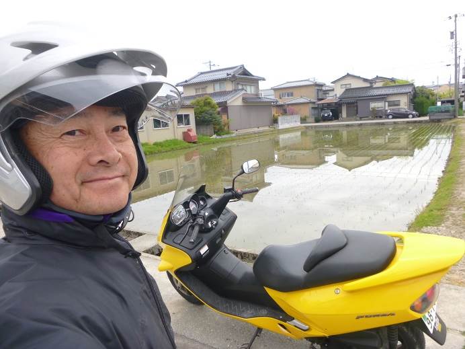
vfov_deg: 54.9
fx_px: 336
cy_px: 174
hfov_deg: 69.4
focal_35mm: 25
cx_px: 232
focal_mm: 4.5
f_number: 3.9
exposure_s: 1/60
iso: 125
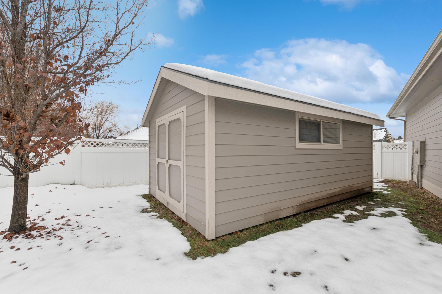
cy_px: 147
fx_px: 184
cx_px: 221
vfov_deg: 77.3
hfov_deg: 100.4
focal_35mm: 15
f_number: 6.3
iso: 100
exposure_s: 1/400
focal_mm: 10
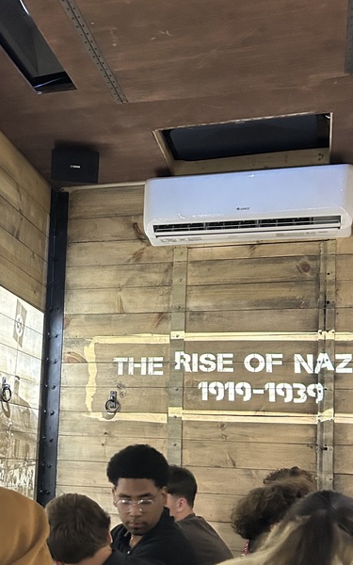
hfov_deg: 27.1
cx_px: 99
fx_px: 723
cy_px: 403
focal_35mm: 47
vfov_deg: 41.7
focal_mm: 5.7
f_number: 1.5
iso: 500
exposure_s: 1/30
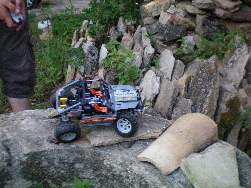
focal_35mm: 38
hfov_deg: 49.0
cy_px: 94
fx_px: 276
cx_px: 126
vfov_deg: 37.7
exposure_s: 1/60
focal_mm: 6.3
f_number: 3.1
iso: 160
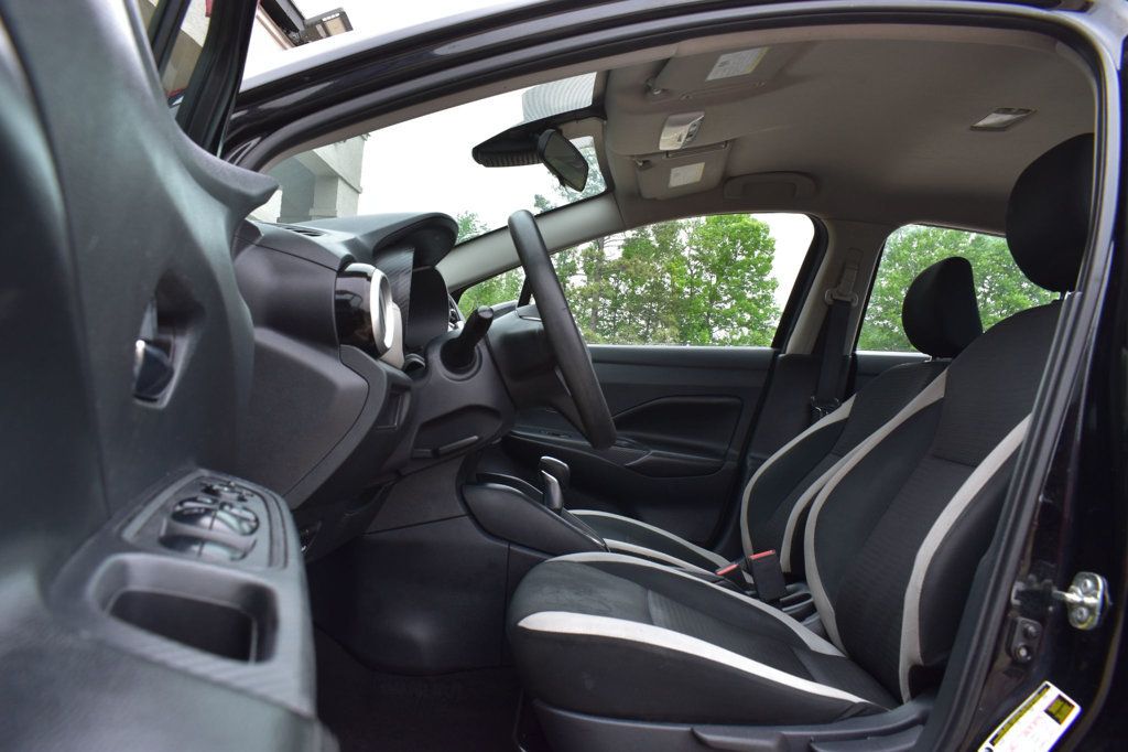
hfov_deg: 67.4
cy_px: 376
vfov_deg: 47.9
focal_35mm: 27
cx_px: 564
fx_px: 846
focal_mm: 18
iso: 400
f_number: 9
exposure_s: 1/100
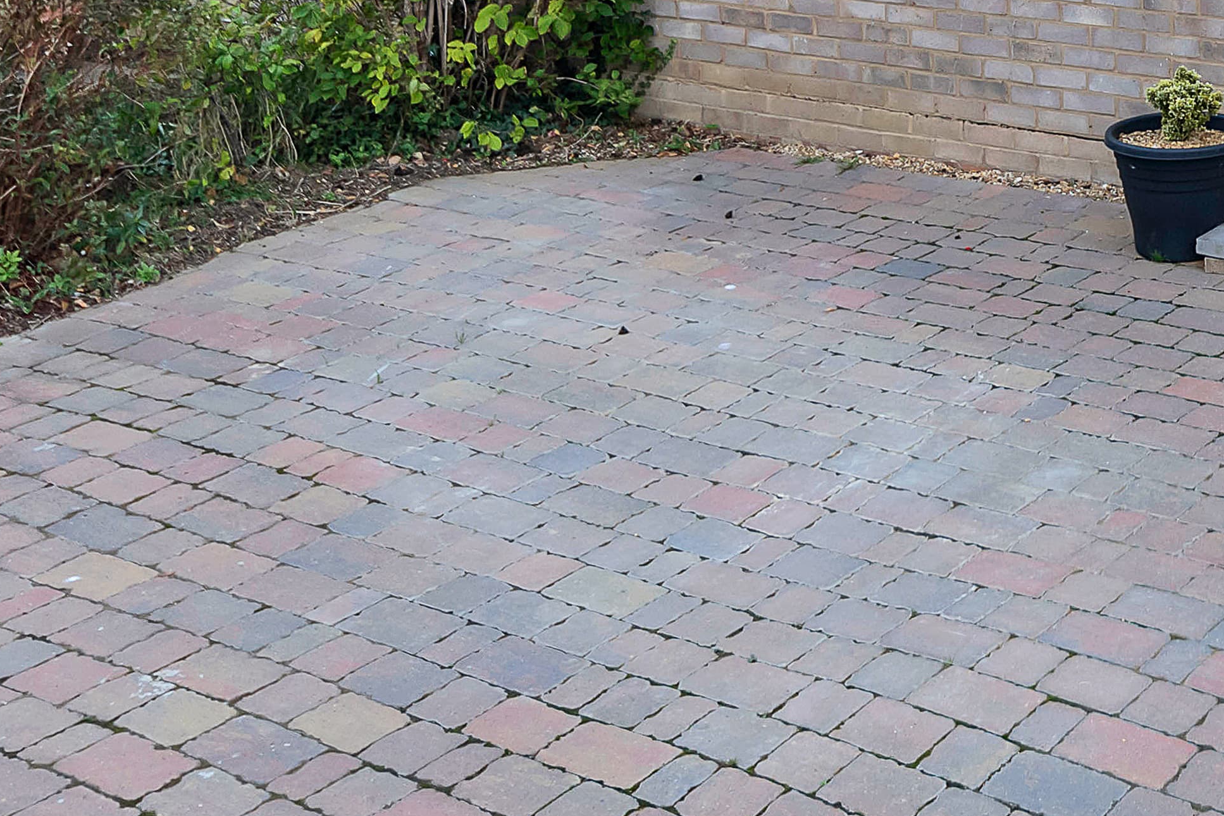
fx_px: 2176
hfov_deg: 28.4
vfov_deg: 19.0
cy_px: -359
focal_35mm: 64
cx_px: 1357
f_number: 8
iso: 100
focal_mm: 15
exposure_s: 1/125
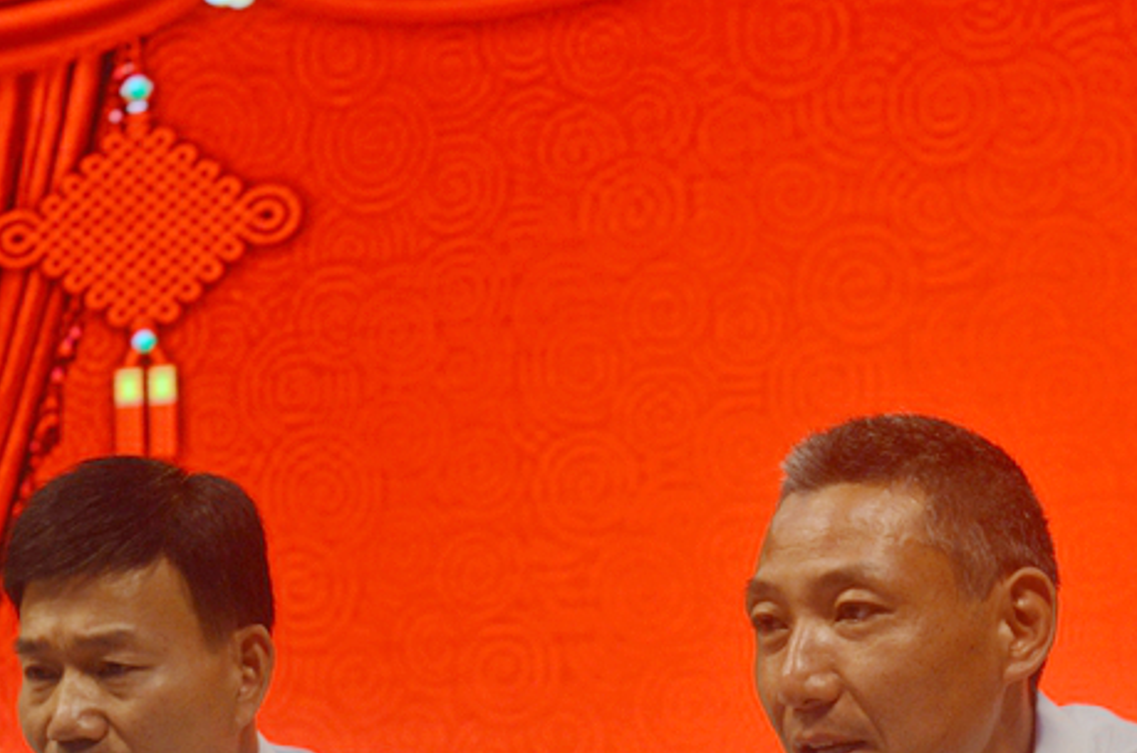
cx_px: 696
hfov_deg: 14.3
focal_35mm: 144
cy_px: 650
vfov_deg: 9.5
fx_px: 4534
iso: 400
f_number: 5.6
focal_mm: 55
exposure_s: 1/100
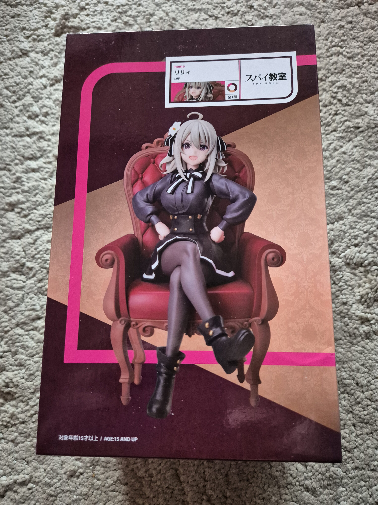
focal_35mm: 23
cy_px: 252
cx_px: 189
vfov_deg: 73.9
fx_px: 335
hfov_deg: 58.9
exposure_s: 1/100
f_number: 1.8
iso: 1250
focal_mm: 5.4
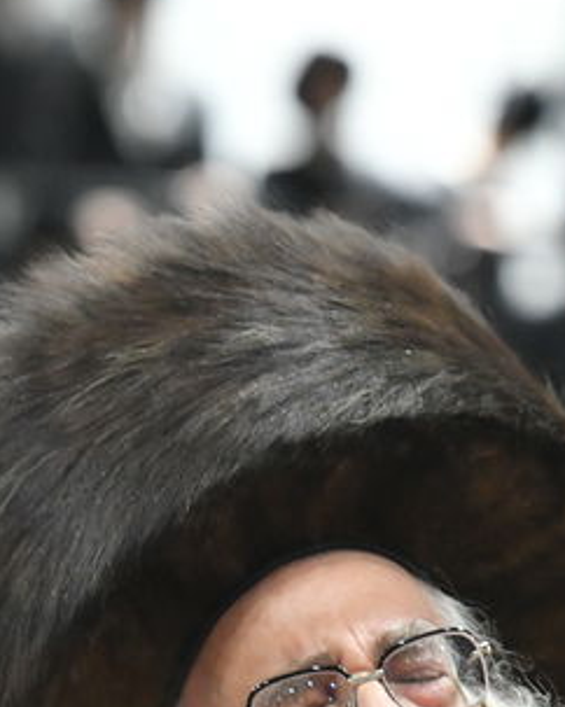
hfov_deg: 2.1
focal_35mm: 738
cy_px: 1072
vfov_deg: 2.6
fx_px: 15441
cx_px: 469
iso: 1600
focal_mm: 170
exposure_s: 1/125
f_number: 5.6
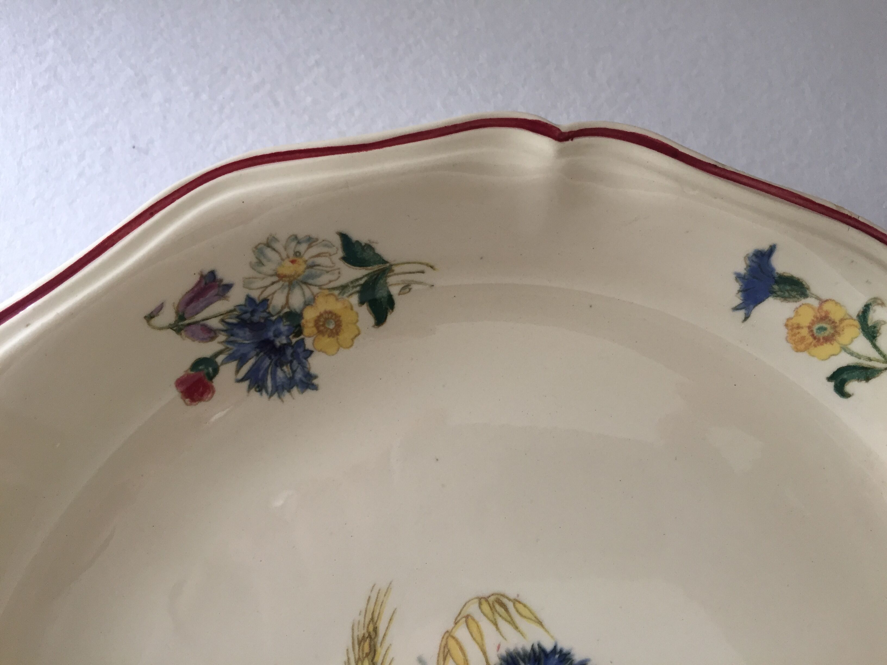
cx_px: 444
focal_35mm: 29
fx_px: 743
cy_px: 332
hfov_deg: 61.7
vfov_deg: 48.2
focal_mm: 4.15
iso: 50
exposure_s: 1/33
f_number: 2.2
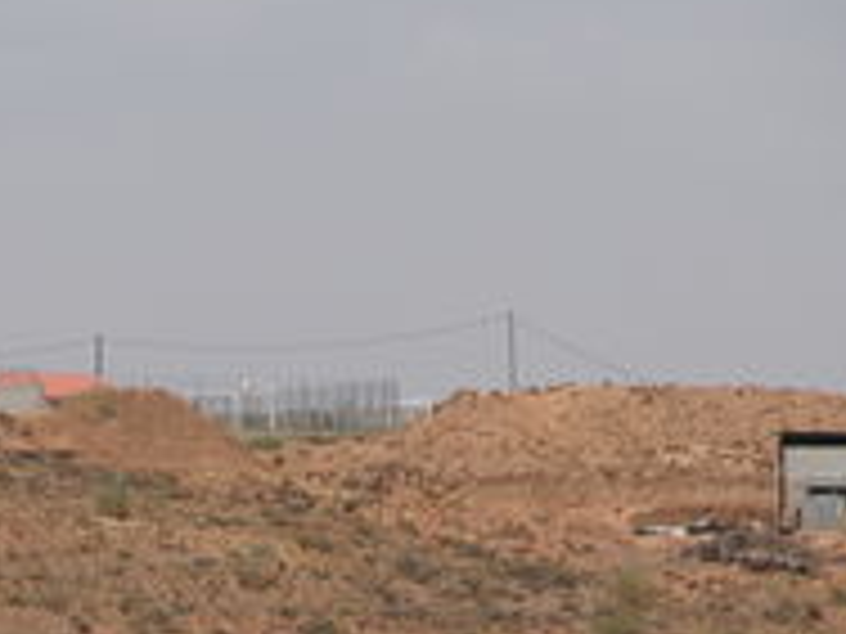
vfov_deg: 2.5
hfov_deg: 3.3
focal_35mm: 596
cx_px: 9
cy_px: 607
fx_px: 14566
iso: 100
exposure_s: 1/583
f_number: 6.6
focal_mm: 71.2
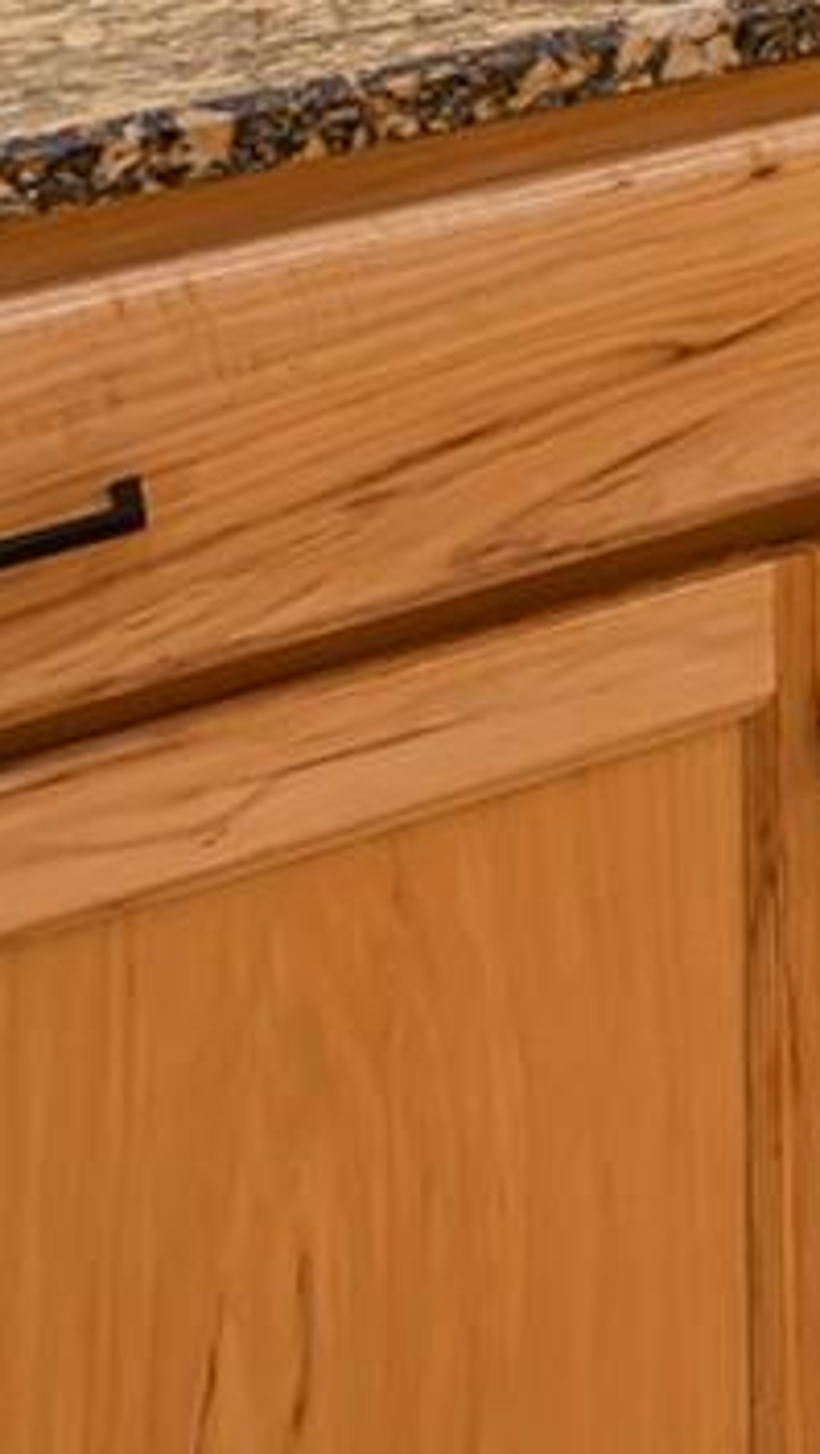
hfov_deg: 9.1
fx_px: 3280
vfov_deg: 19.4
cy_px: -1104
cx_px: 2893
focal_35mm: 85
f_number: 11
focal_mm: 14
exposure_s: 1/3
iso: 250
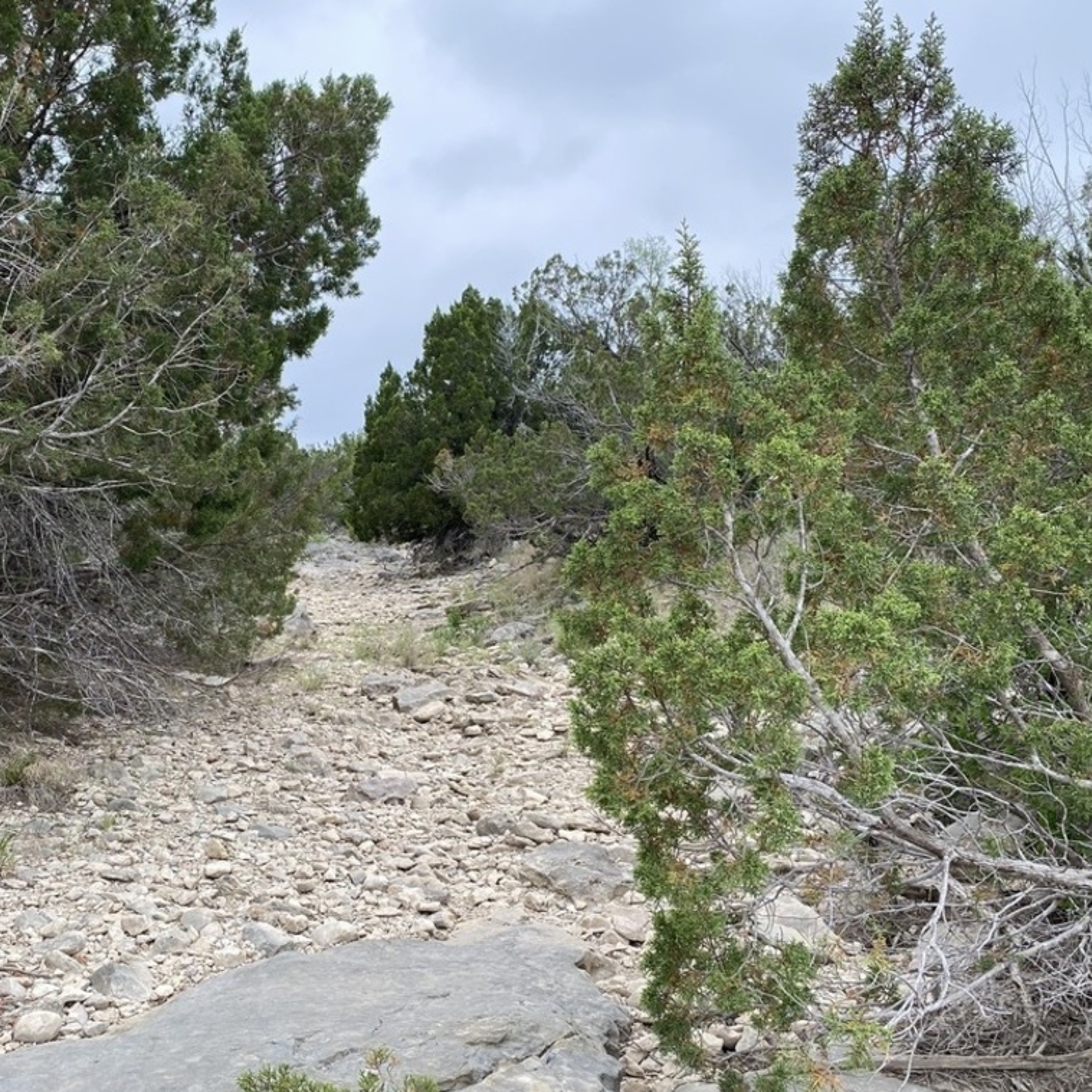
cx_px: 370
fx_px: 1106
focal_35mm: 31
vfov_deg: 52.5
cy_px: 551
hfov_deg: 51.6
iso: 32
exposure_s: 1/724
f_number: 1.8
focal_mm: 4.25
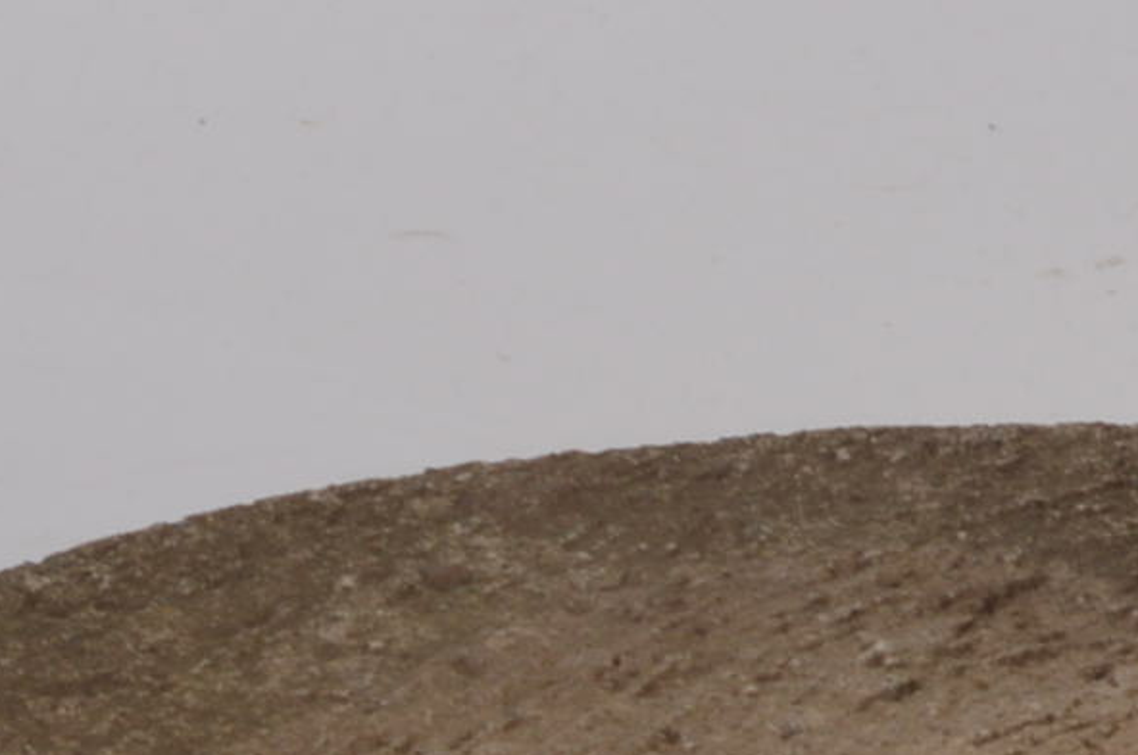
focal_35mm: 305
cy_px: 1612
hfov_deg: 6.8
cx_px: 634
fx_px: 9628
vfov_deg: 4.4
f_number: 18
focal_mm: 40
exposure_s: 1/125
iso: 100
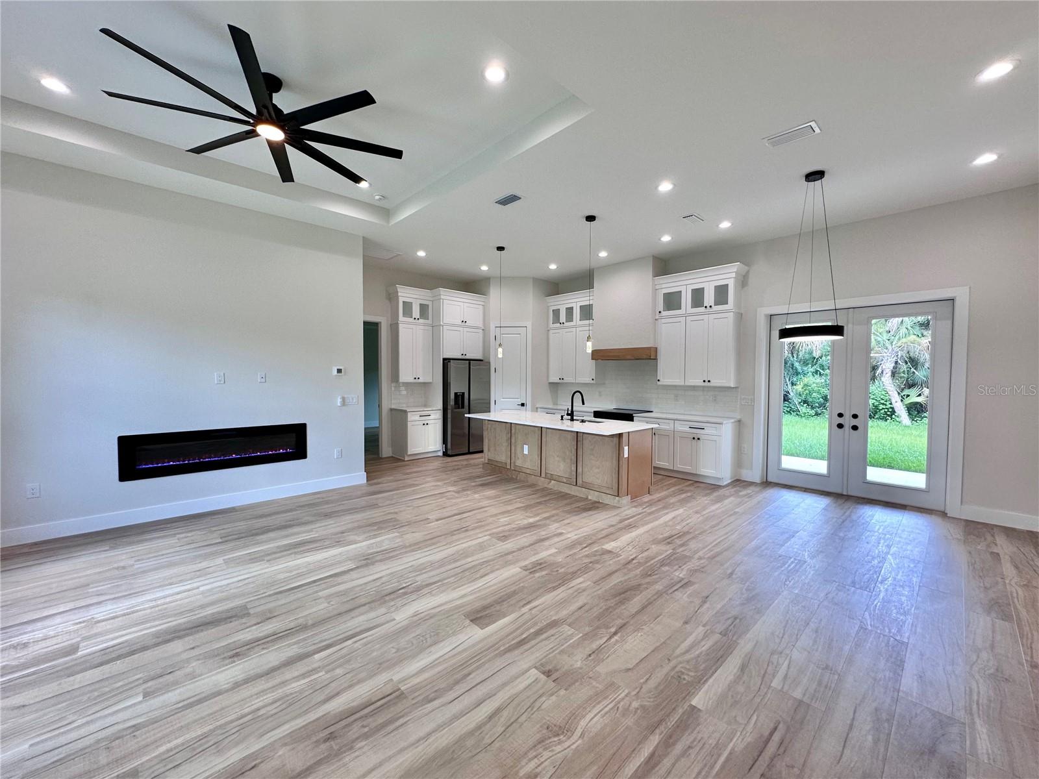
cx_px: 520
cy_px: 390
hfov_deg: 102.1
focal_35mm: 14
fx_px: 420
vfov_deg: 85.7
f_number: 2.2
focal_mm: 2.22
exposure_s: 1/120
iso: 125
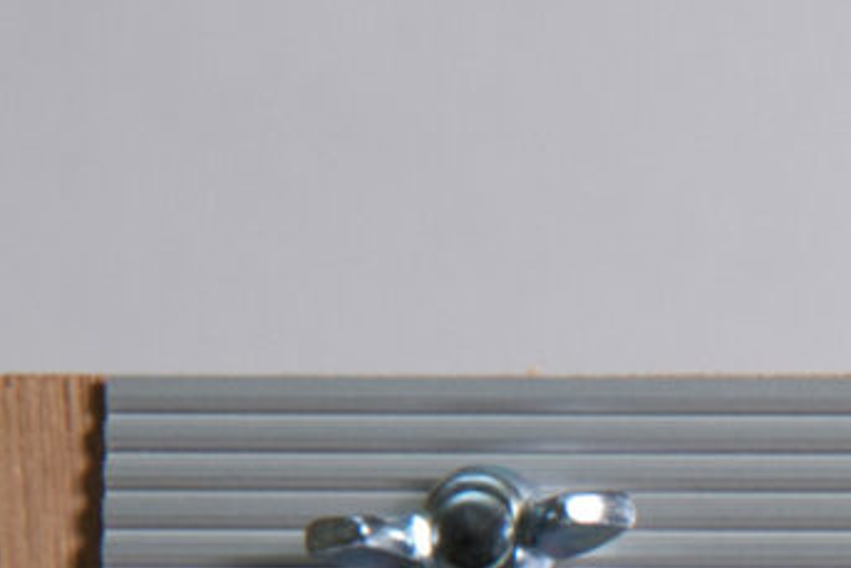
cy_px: 1637
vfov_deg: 2.7
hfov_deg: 4.0
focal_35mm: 500
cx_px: 2084
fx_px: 11824
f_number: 10
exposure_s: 1/30
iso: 400
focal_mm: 67
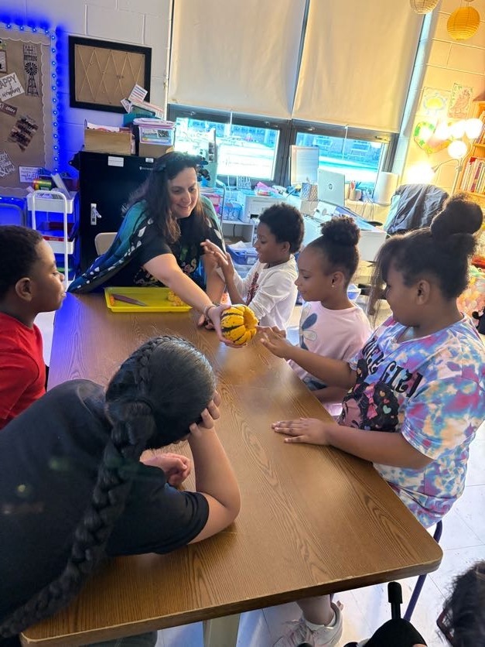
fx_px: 486
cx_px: 242
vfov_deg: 67.3
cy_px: 324
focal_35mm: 26
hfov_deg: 53.1
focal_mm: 5.96
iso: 500
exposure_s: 1/30
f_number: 1.6
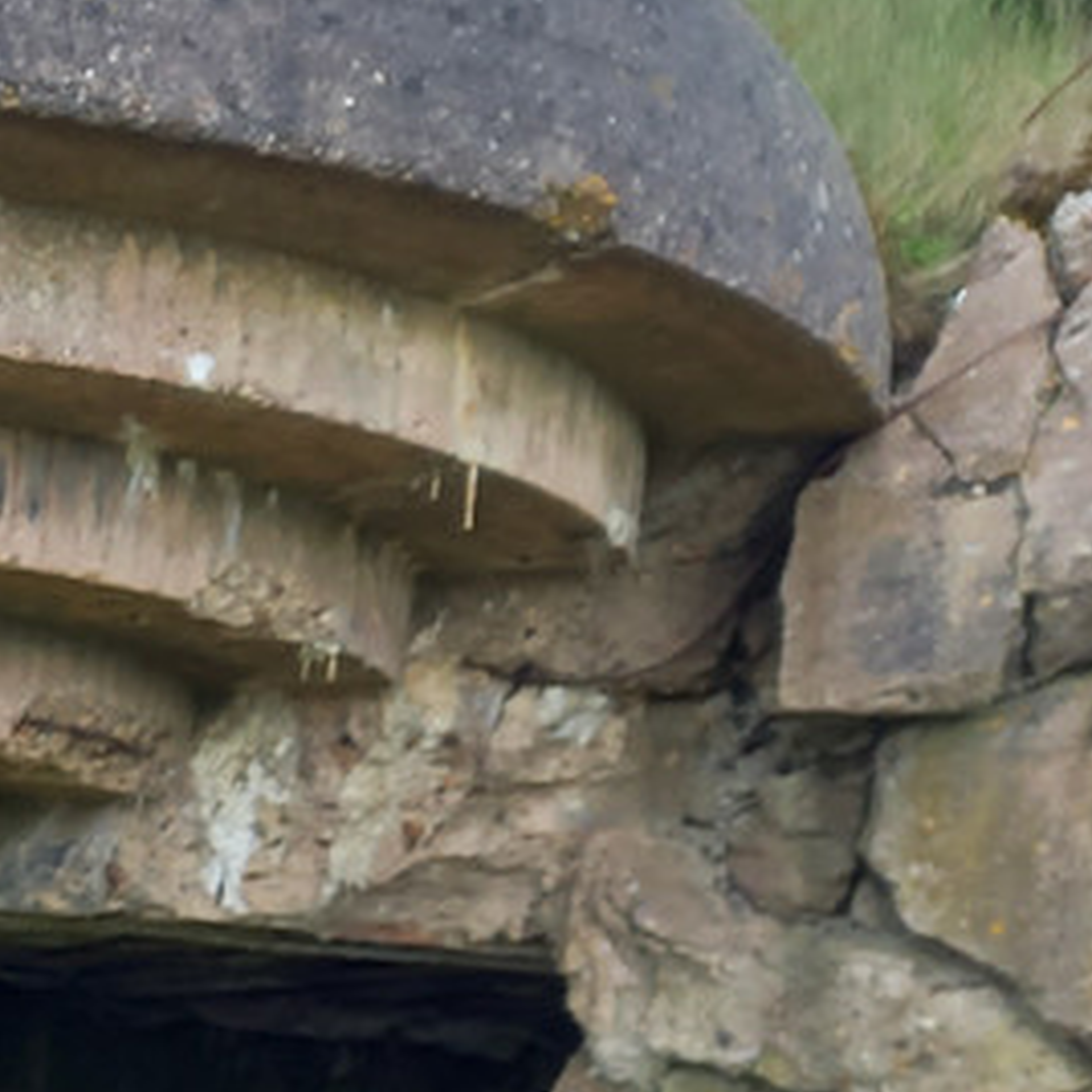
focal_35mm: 88
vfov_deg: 18.7
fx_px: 3141
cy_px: 1292
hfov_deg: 16.4
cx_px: -903
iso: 80
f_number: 2
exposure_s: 1/100
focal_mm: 4.6
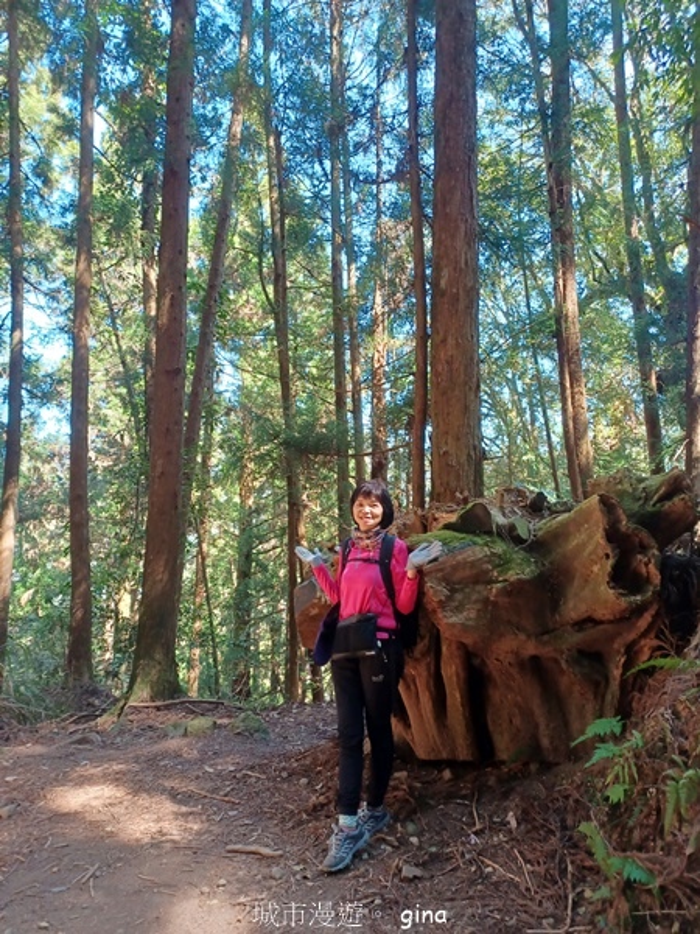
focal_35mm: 25
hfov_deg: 54.9
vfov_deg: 69.4
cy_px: 467
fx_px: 674
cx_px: 350
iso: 200
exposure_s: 1/60
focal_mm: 4.6
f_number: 1.8
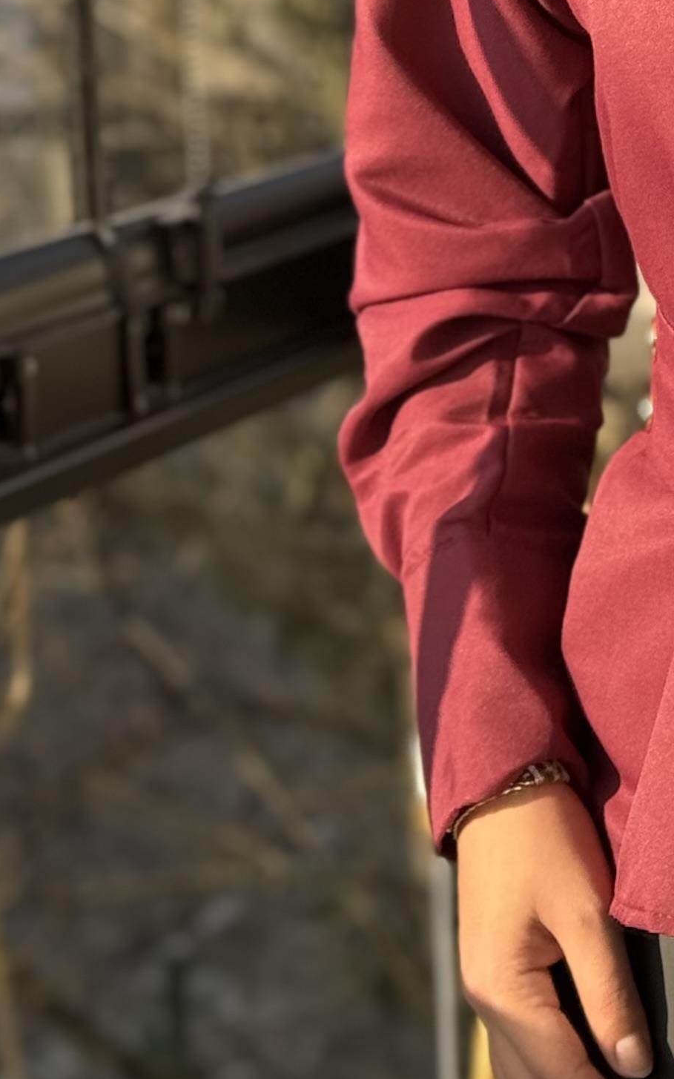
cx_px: 1060
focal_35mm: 141
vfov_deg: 14.6
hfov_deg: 9.0
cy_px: 54
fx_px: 4145
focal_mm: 6.76
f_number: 1.78
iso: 64
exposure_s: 1/425
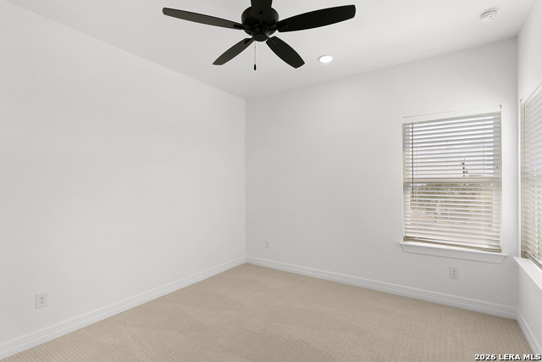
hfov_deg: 93.3
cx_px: 271
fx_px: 256
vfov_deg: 70.5
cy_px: 181
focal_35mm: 17
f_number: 9
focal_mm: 17
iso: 100
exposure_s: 1/6
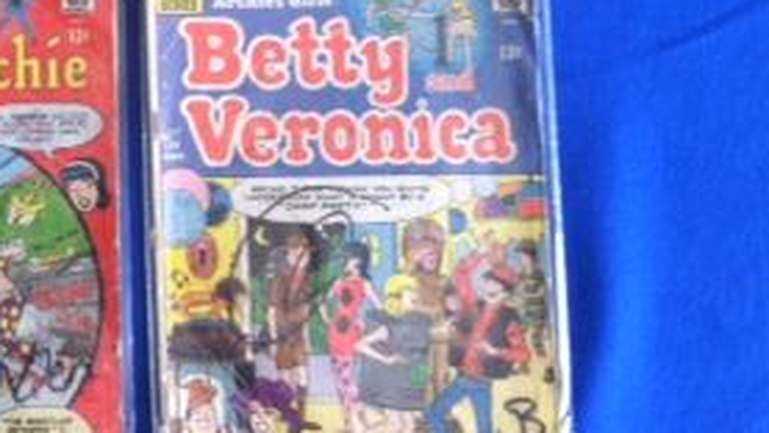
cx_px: -78
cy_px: -36
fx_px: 1795
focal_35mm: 88
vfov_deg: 13.5
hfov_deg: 22.8
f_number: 2.8
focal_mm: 3.85
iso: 80
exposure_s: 1/17
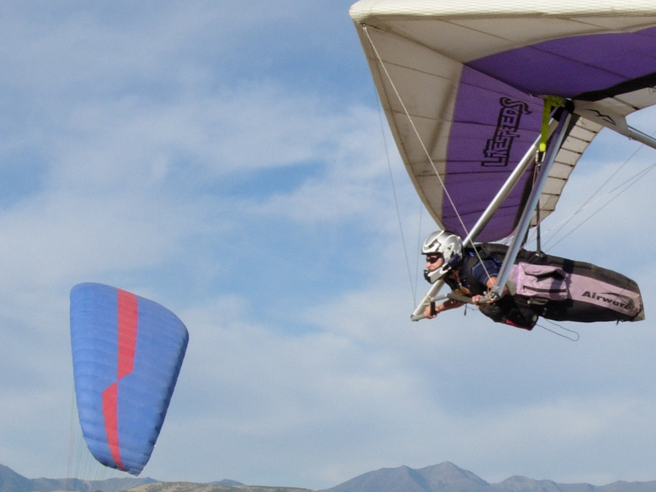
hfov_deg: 18.2
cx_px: 608
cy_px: 299
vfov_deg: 14.0
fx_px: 2009
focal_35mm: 106
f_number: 5.4
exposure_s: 1/703
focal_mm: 10.6
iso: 64
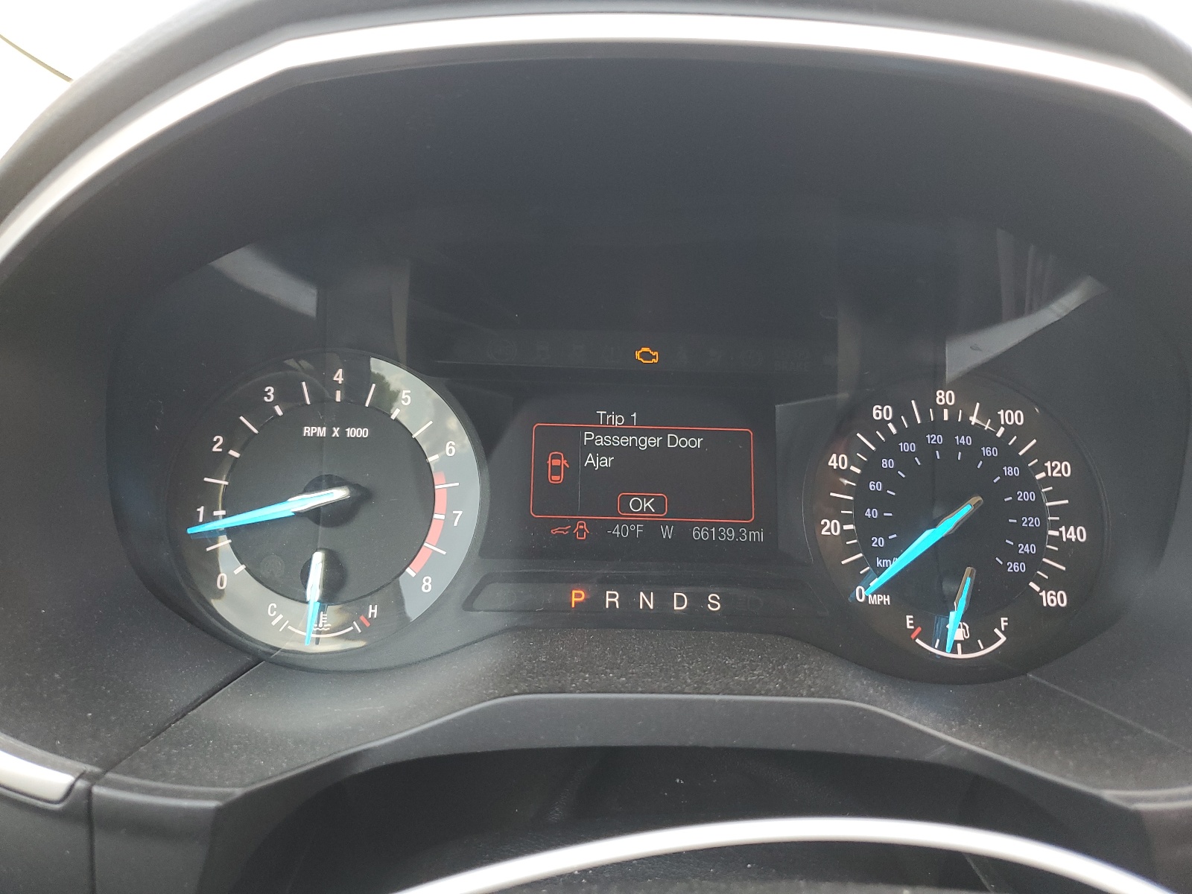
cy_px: 447
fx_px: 895
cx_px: 596
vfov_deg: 53.1
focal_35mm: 26
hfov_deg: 67.3
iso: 83
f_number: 1.5
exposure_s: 1/120
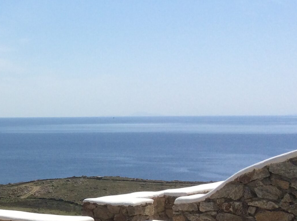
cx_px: -54
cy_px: 204
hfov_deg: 22.9
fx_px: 677
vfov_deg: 18.3
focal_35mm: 79
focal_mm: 3.3
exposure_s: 1/3012
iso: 32
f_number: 2.4
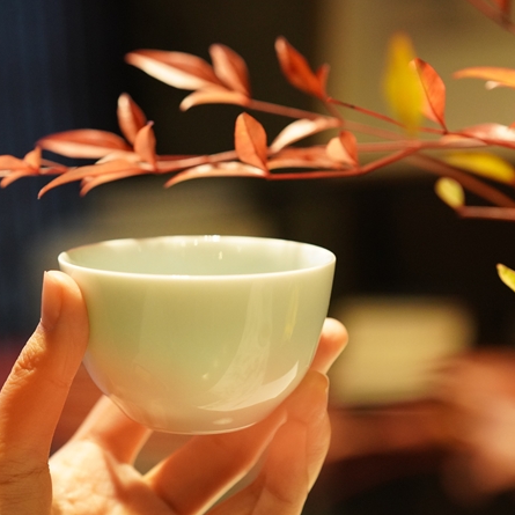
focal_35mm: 84
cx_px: 209
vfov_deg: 20.6
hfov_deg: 20.6
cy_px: 288
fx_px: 1414
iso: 4000
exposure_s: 1/80
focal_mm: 55
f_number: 3.5
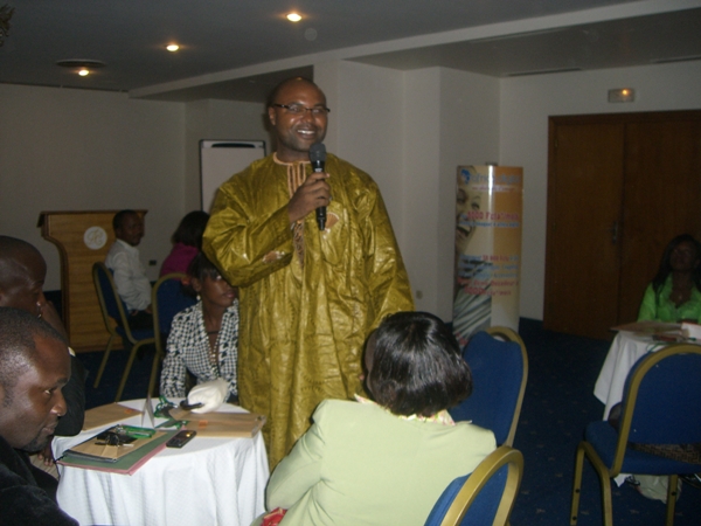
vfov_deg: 37.7
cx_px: 350
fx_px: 770
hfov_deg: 49.0
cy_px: 263
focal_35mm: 38
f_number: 2.7
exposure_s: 1/60
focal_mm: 6.2
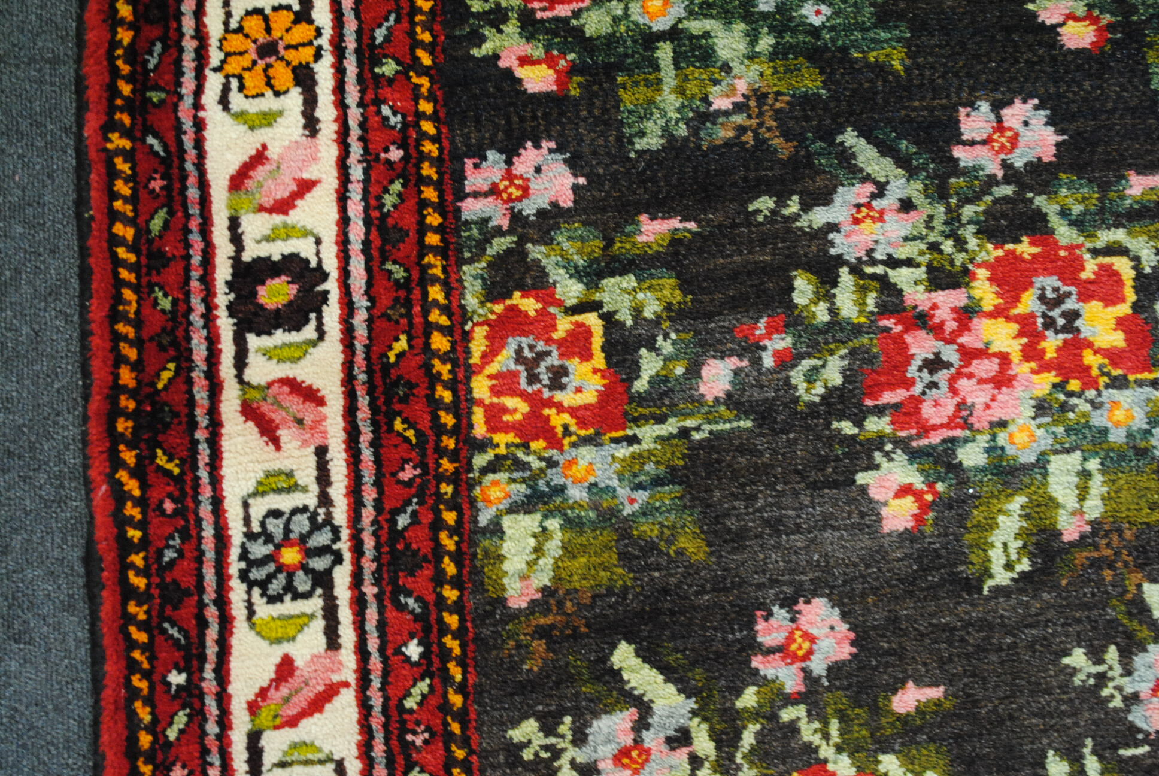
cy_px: 388
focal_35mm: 51
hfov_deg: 38.8
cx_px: 580
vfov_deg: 26.6
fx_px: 1644
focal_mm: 34
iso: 1600
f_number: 5
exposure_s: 1/30
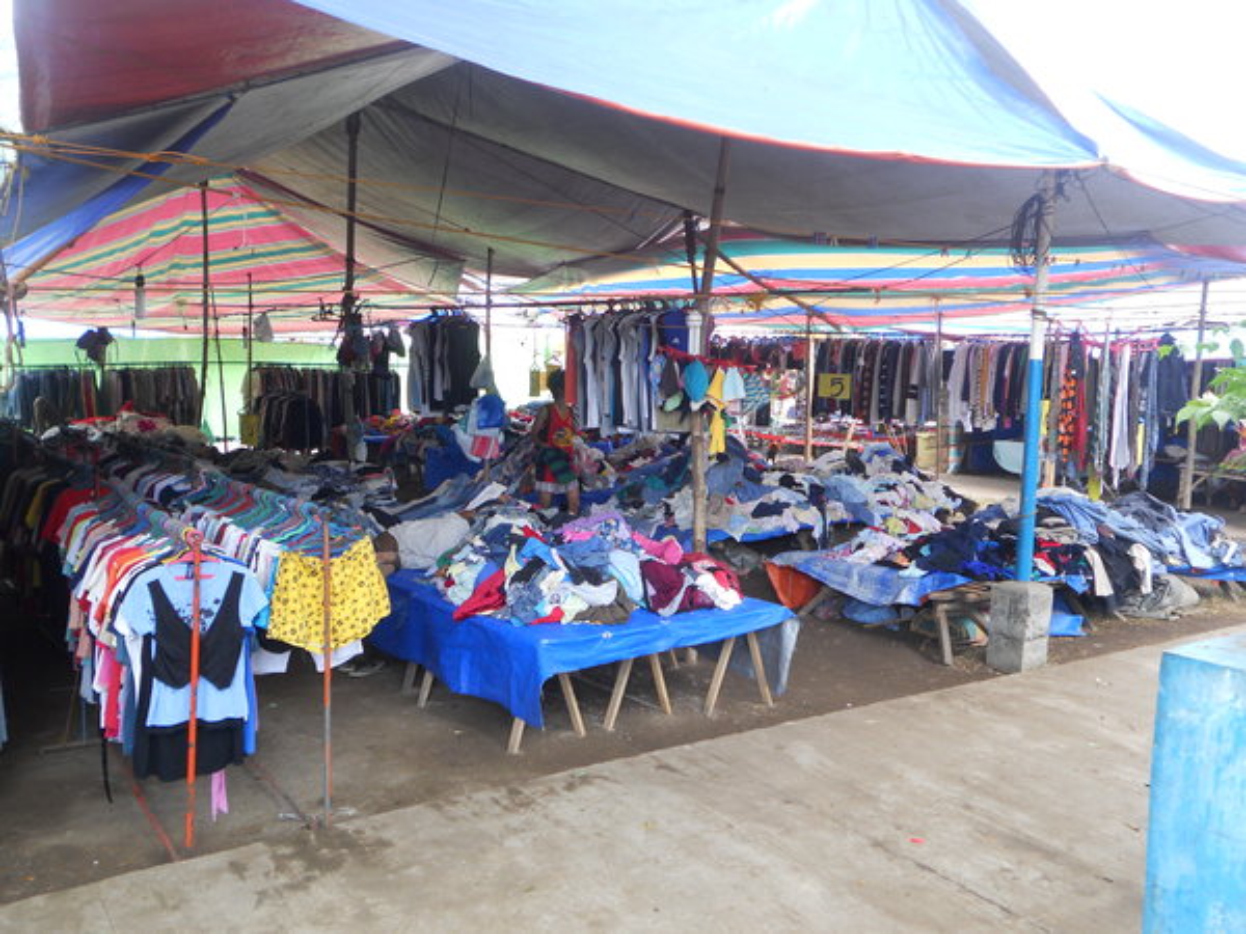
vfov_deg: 44.2
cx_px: 623
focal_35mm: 32
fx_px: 1152
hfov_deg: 56.8
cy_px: 467
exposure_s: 1/25
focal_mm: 5.8
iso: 80
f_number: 3.5
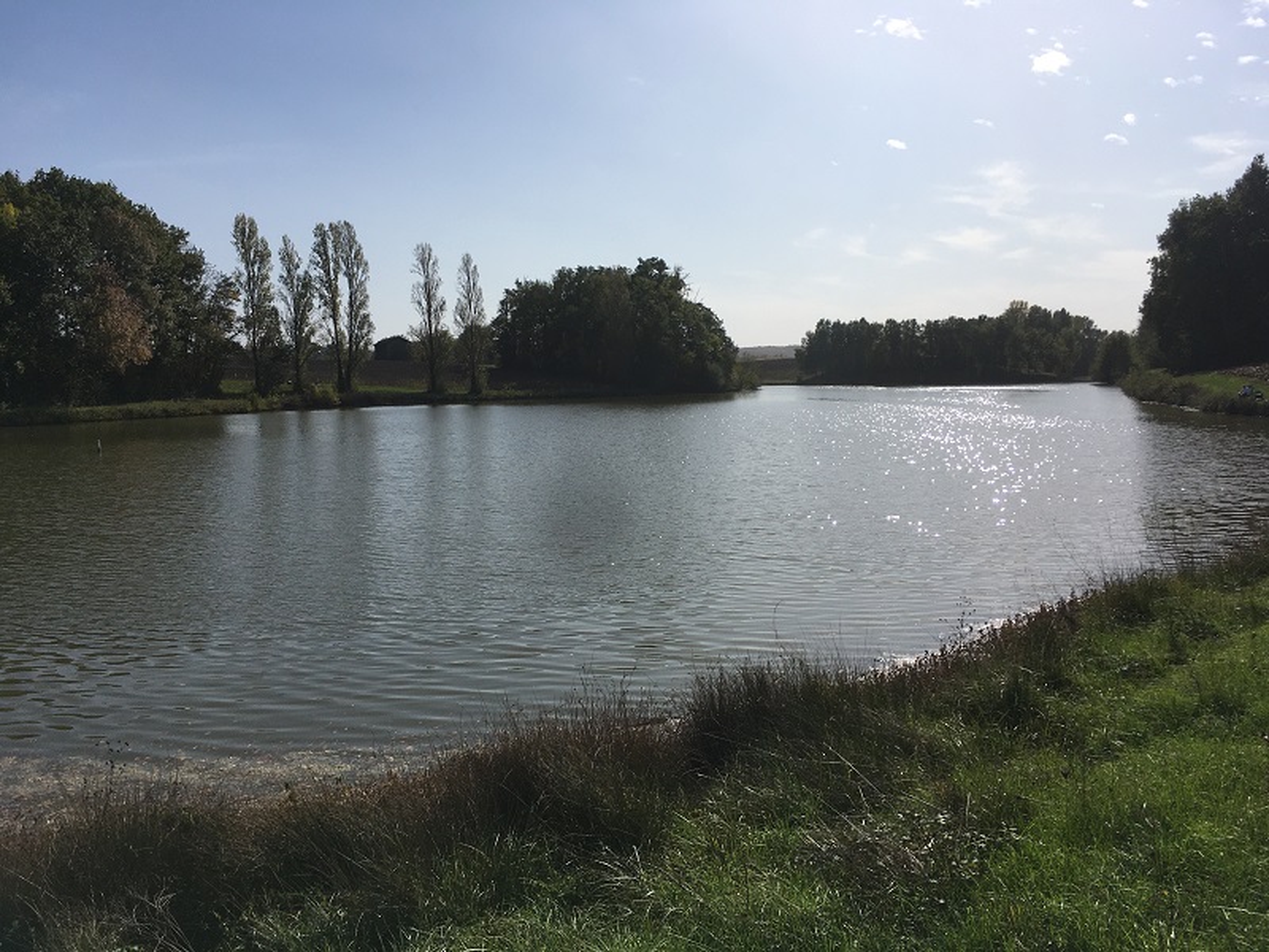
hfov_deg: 61.7
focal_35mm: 29
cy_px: 476
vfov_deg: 48.2
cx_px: 634
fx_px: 1063
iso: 25
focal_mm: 4.15
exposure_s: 1/4274
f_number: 2.2
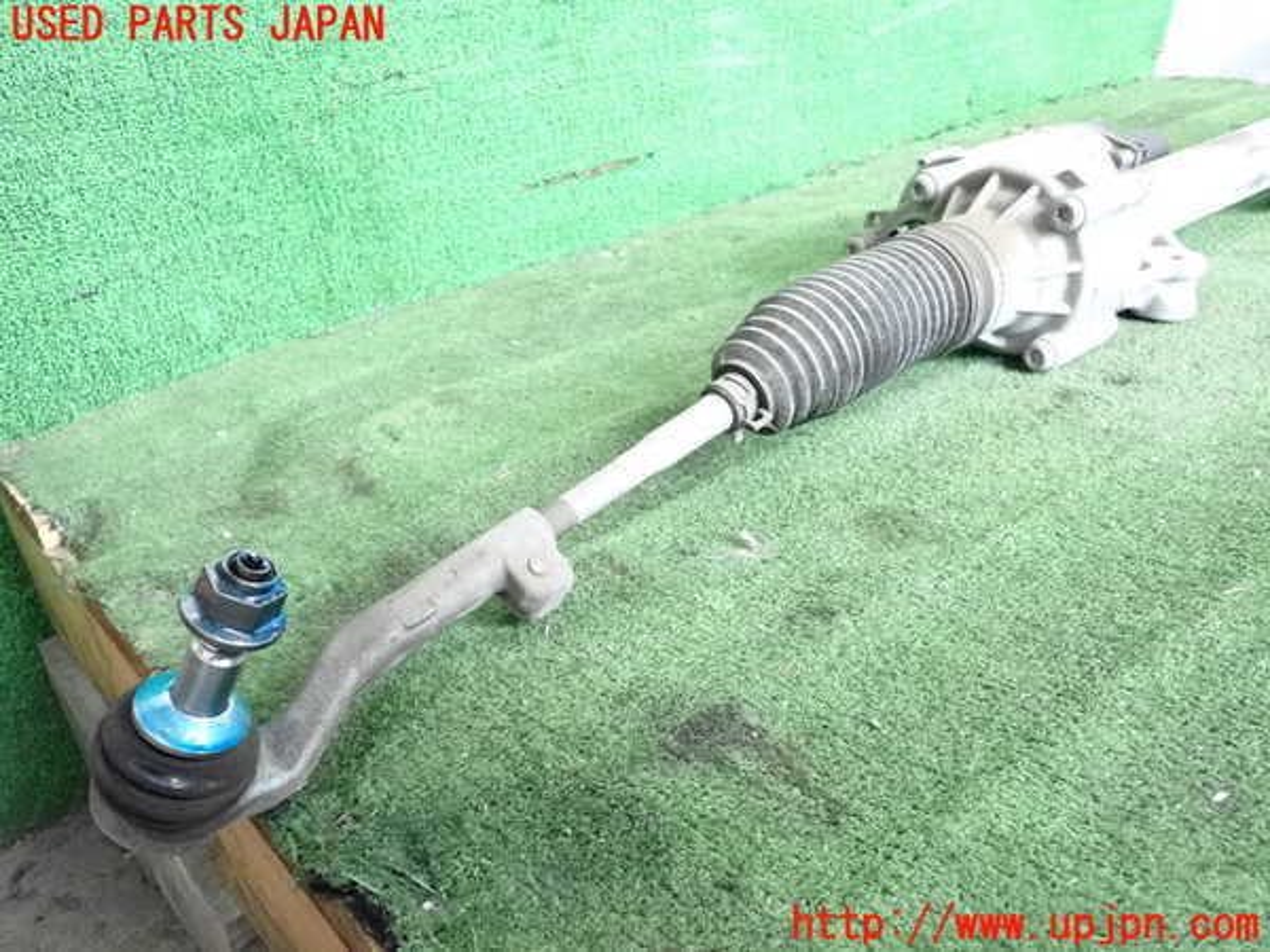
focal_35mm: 30
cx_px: 635
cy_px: 476
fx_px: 1101
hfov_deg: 60.0
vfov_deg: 46.8
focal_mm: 5.4
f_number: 2.3
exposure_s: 1/125
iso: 2000
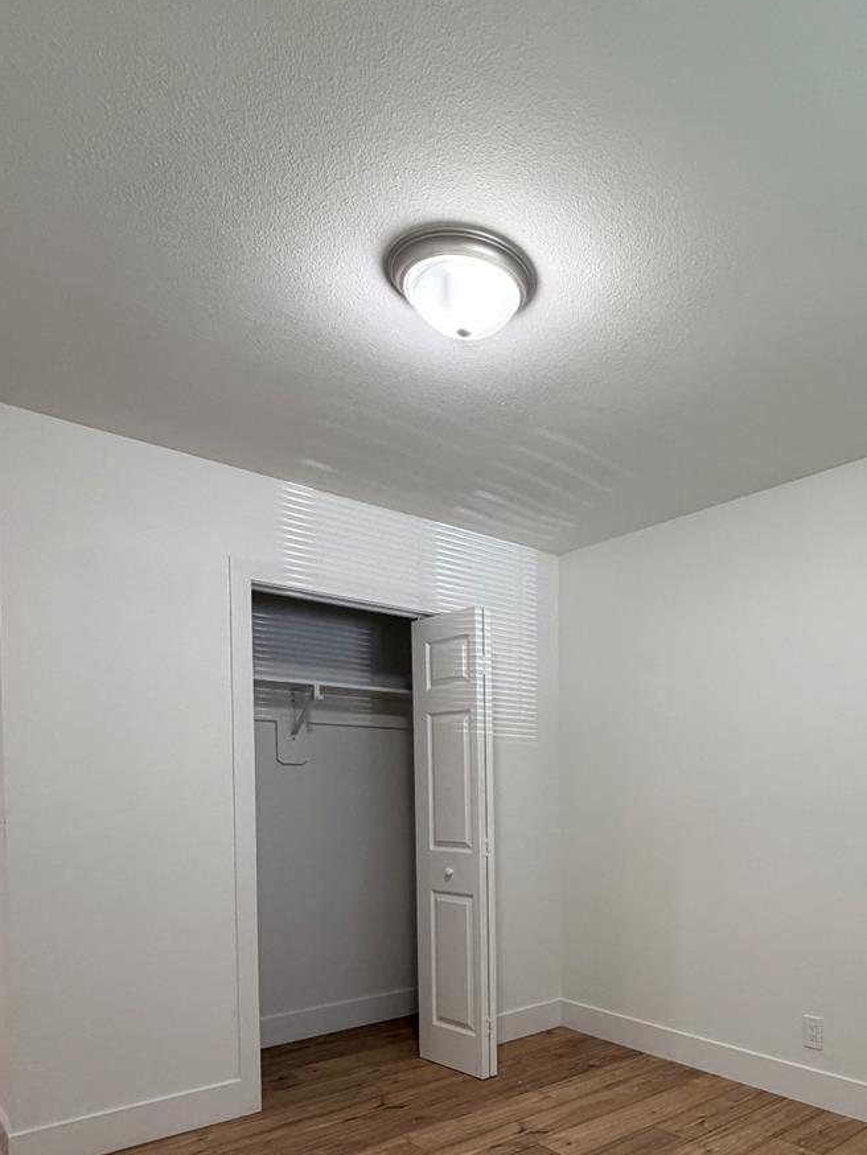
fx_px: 801
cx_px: 615
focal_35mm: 24
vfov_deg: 68.3
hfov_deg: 55.0
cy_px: 824
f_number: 2.2
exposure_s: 1/120
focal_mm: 2.22
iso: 320
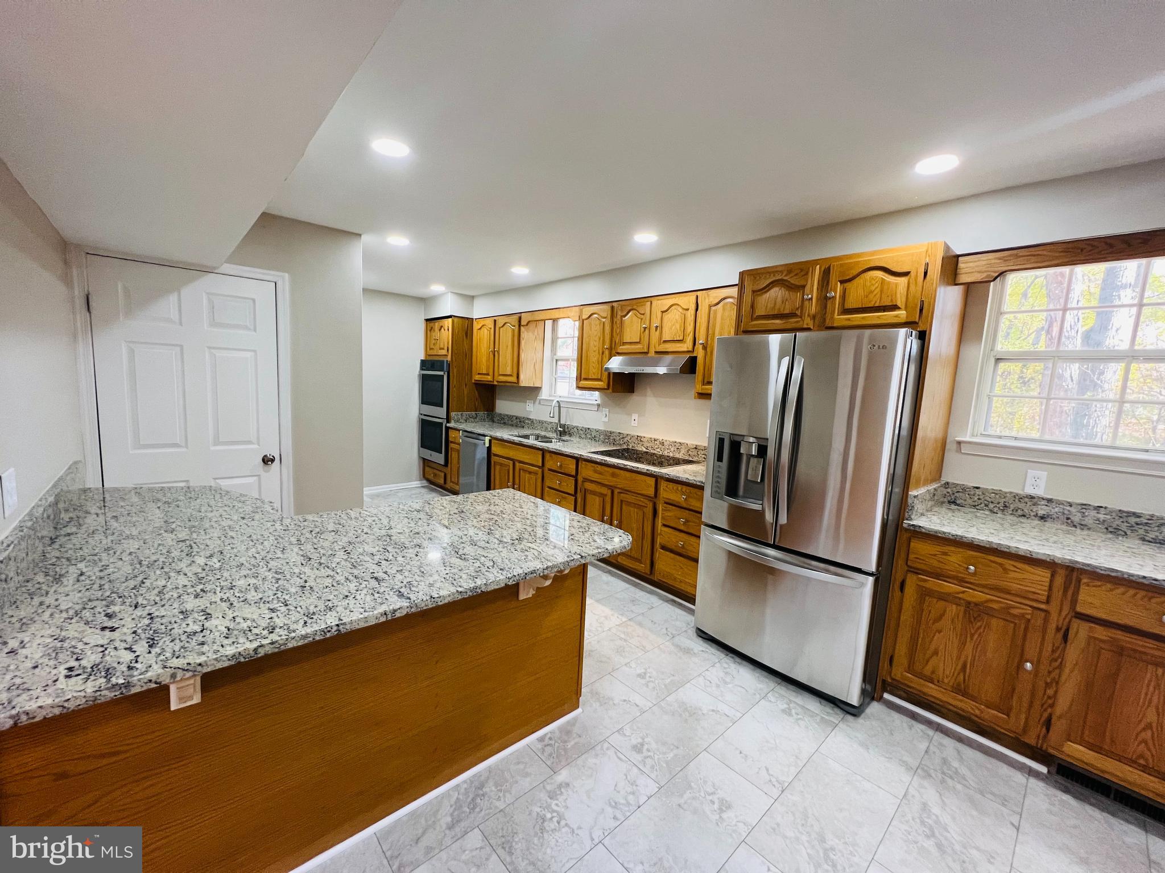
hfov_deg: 106.2
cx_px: 582
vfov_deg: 89.9
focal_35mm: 13
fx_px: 438
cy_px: 436
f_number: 1.8
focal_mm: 1.57
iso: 200
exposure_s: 1/120
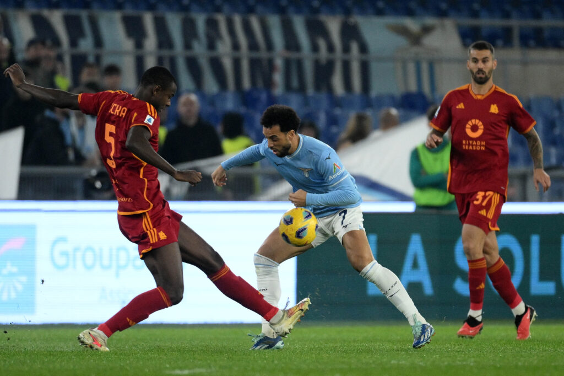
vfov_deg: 2.3
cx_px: 282
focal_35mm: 600
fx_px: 9396
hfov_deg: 3.4
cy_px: 188
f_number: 4
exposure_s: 1/1250
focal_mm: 400
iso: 3200
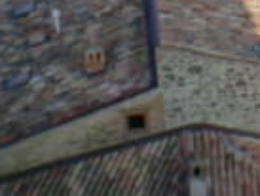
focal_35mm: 139
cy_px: -113
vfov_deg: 10.3
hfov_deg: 13.5
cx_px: 364
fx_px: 1045
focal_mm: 6.3
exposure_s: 1/277
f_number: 4.6
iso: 50
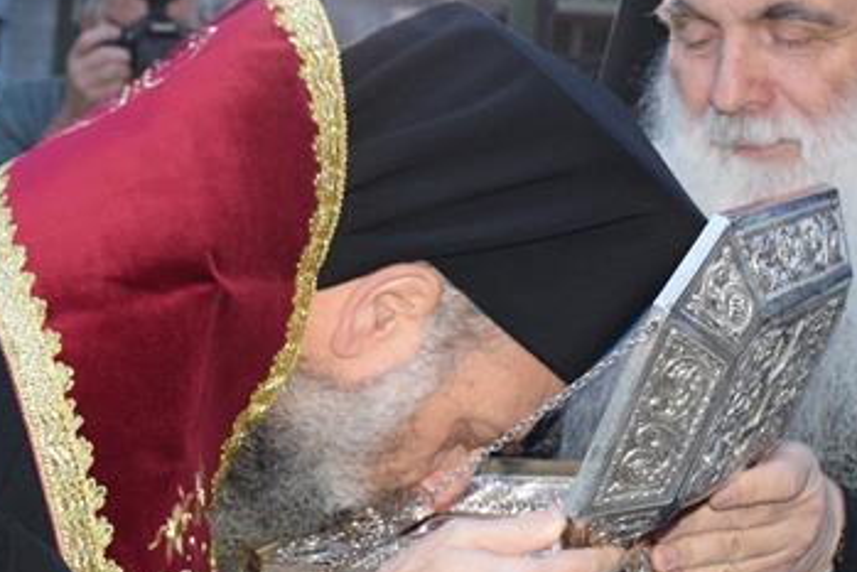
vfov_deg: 16.1
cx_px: 322
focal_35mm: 85
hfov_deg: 23.8
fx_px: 2024
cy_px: 344
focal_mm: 22
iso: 2000
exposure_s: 1/60
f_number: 3.5
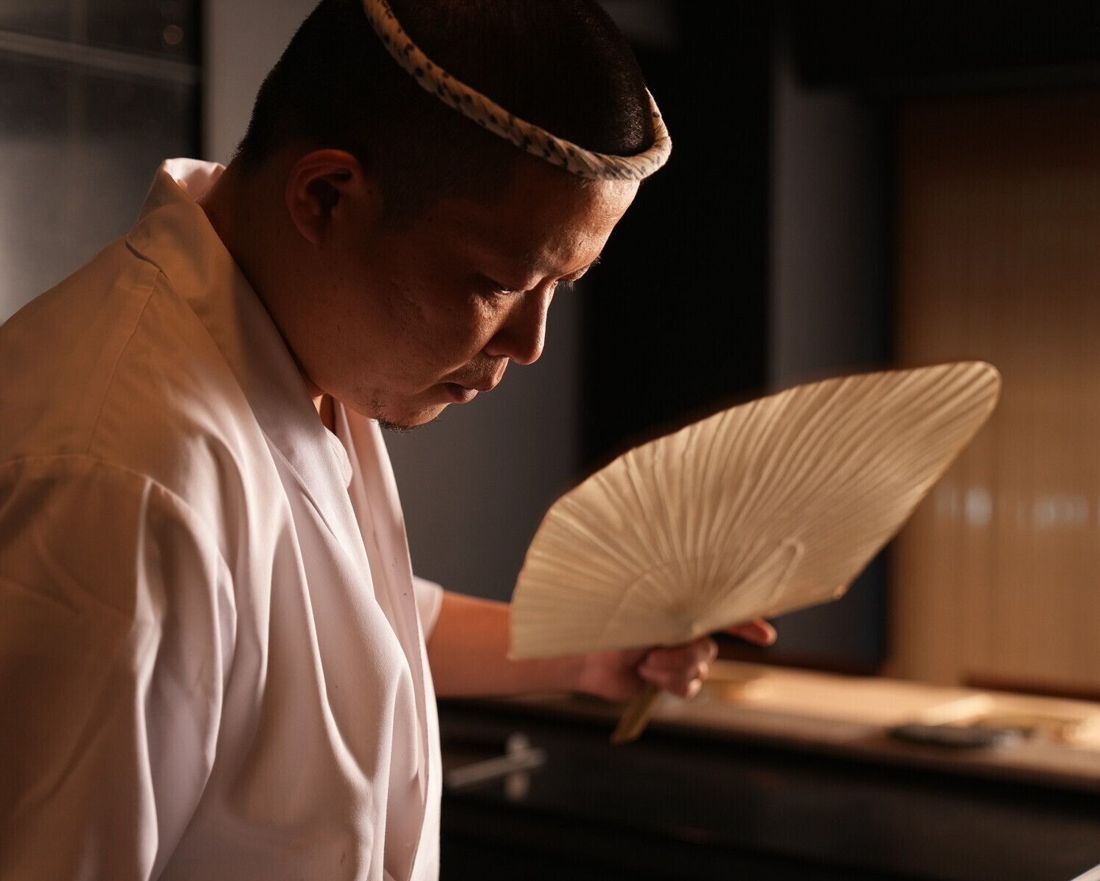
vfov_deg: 25.4
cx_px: 633
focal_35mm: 60
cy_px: 440
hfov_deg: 31.4
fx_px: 1954
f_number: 2.8
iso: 800
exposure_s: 1/160
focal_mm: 53
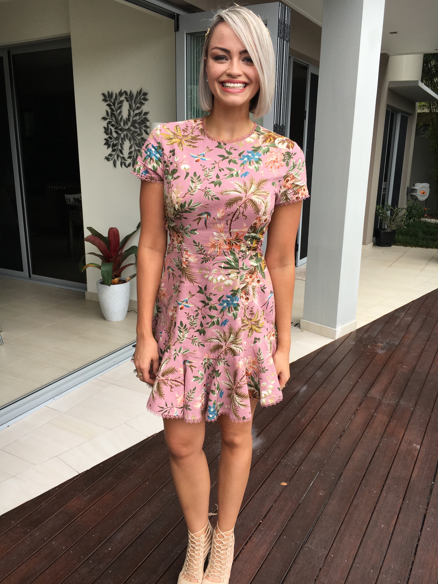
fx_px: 489
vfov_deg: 61.7
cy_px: 292
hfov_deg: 48.2
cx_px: 219
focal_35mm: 29
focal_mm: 4.15
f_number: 2.2
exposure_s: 1/894
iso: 25
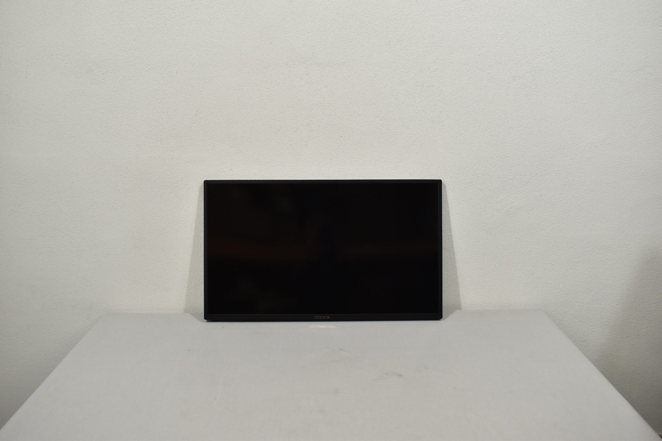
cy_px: 220
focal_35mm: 33
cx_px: 331
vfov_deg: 40.0
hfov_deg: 57.2
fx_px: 607
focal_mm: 22
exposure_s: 1/100
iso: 400
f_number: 5.6
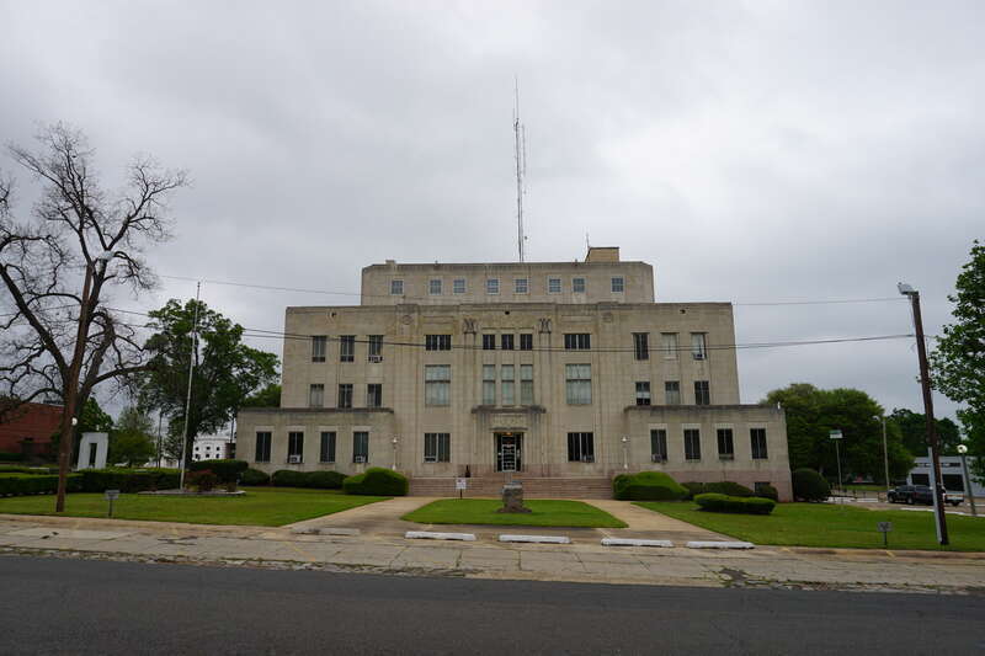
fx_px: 656
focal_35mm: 24
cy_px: 328
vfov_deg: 53.1
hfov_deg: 73.8
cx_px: 492
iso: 100
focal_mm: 16
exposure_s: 1/100
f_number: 10
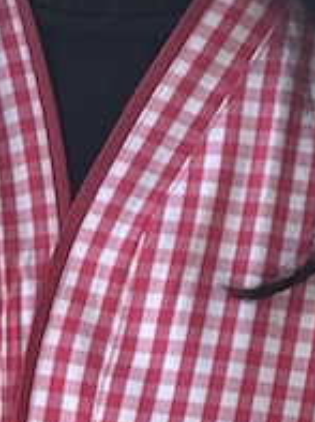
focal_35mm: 390
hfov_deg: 3.8
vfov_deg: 5.1
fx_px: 4747
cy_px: 321
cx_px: 44
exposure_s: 1/99
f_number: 2.8
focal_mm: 9
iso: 100
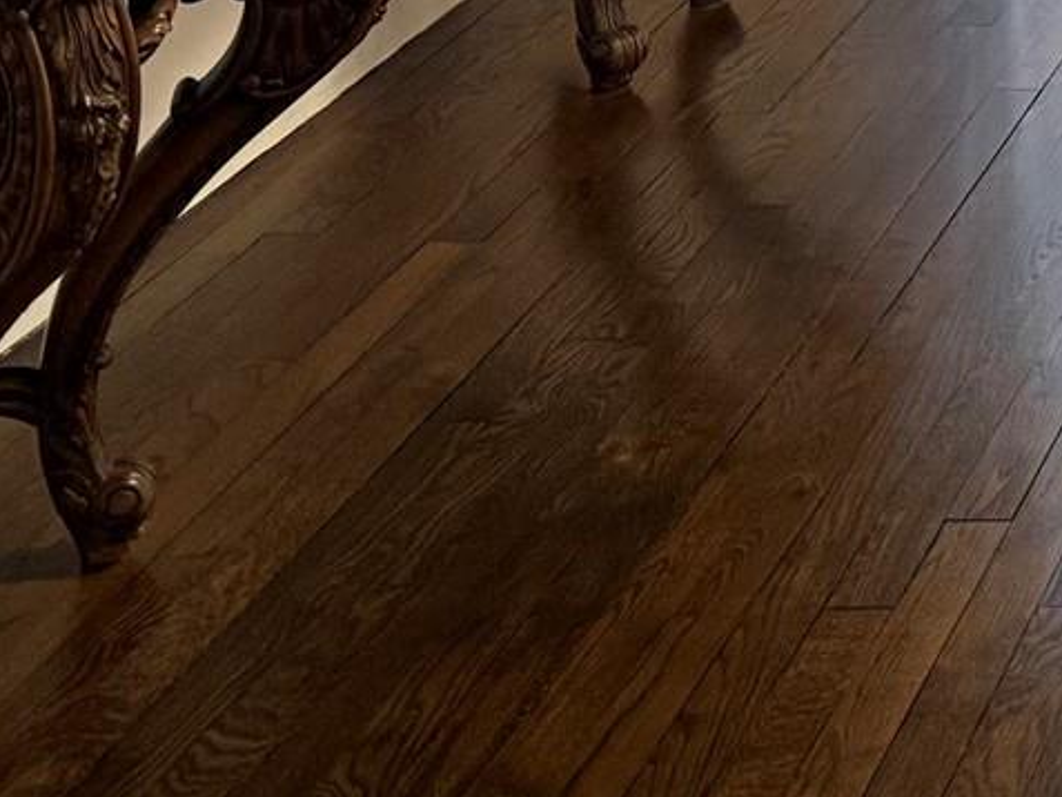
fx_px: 3161
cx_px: 1919
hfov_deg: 16.1
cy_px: -824
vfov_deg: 12.5
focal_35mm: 103
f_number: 1.78
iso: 250
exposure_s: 1/60
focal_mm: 6.76
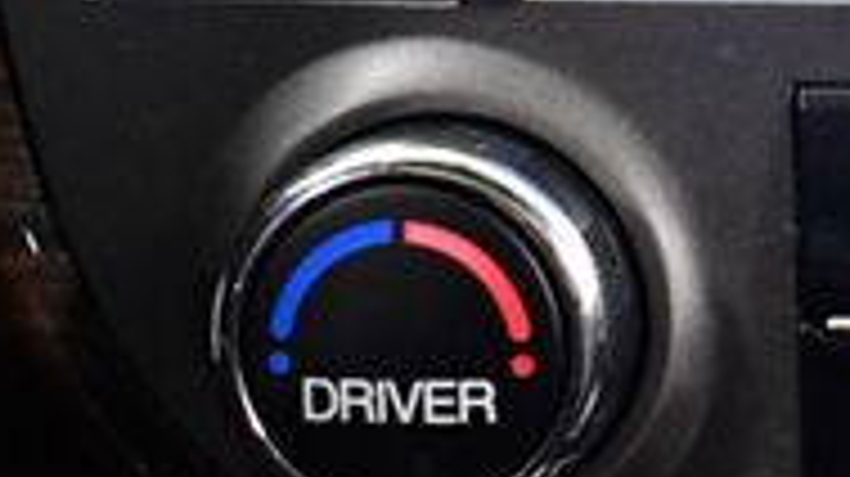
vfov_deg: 9.3
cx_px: 1124
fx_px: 2883
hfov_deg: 15.9
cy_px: -158
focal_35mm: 128
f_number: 3.5
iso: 3200
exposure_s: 1/80
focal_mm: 18
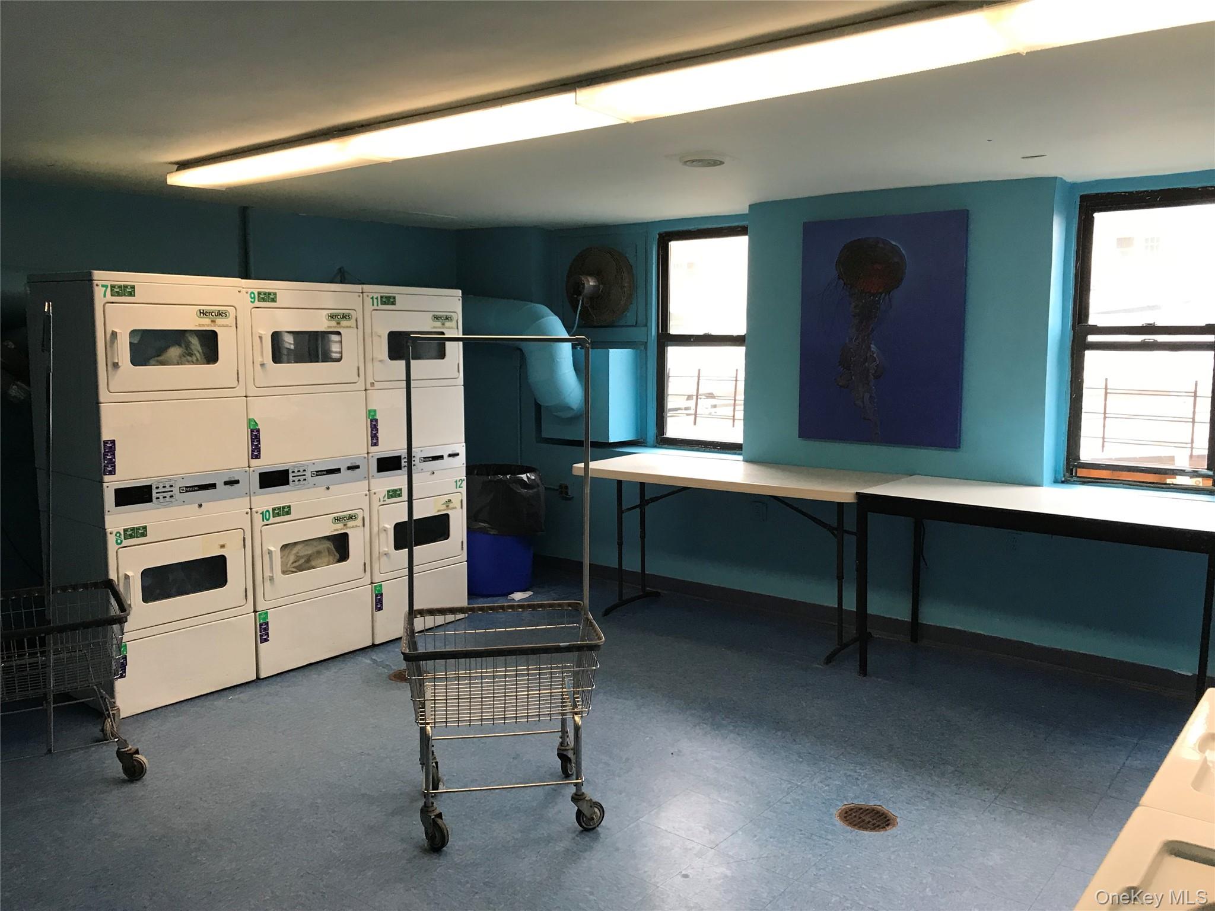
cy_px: 456
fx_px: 983
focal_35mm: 28
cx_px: 608
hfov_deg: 63.4
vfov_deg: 49.7
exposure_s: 1/30
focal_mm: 3.99
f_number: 1.8
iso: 25
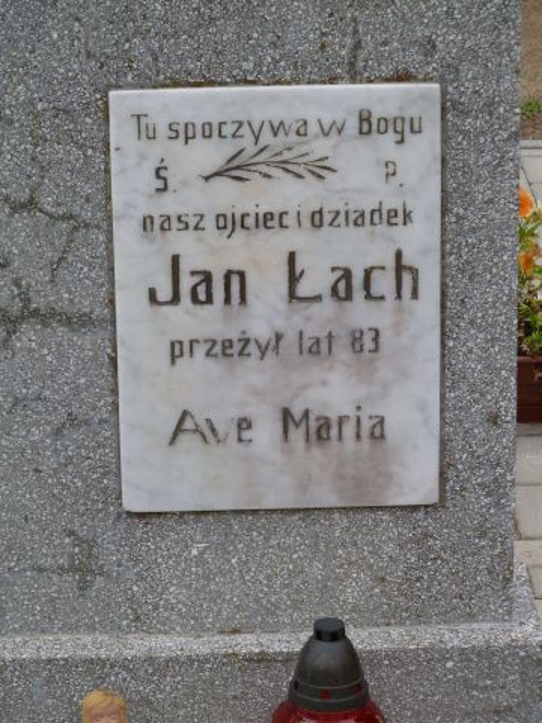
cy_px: 362
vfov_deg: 15.4
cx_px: 271
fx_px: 2672
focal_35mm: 128
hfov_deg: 11.6
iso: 80
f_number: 4.4
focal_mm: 21
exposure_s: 1/200
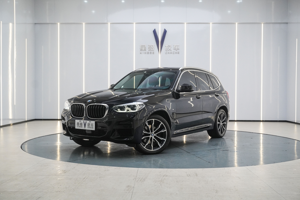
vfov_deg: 33.0
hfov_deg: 47.9
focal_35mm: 40
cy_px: 100
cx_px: 150
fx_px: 337
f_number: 6.3
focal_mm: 27
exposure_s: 1/80
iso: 1000
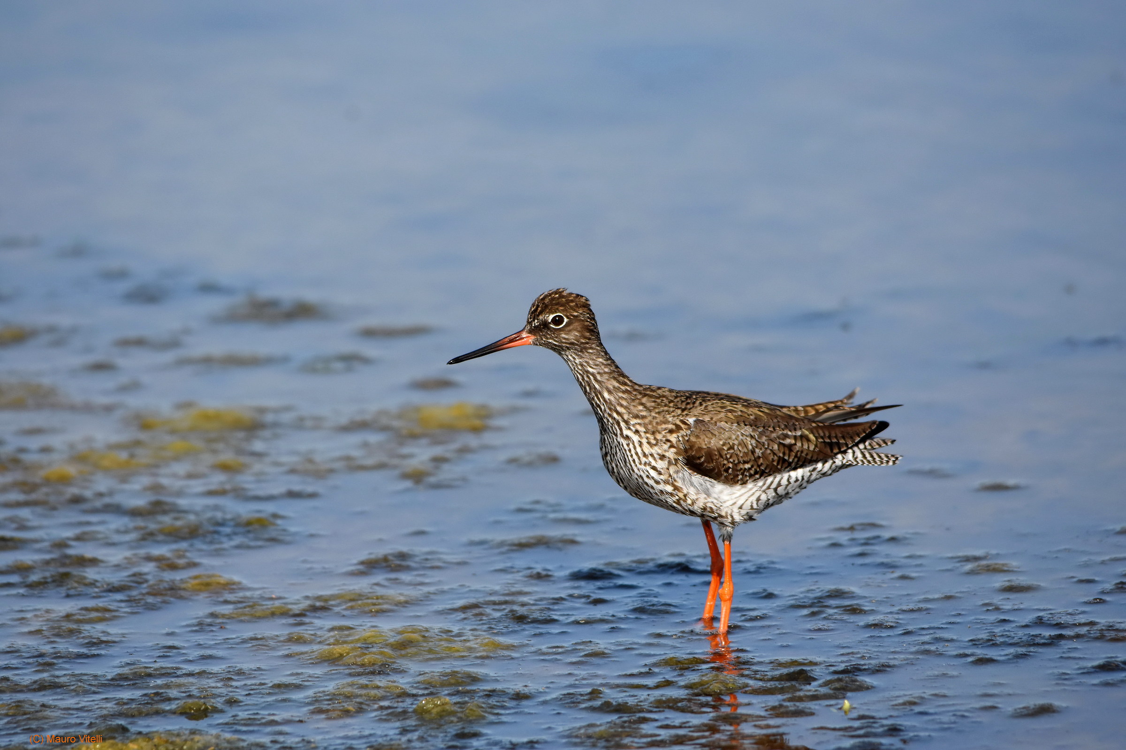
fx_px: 21111
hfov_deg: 3.1
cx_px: 563
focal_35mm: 675
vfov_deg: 2.0
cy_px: 375
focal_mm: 450
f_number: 8
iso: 640
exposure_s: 1/2000
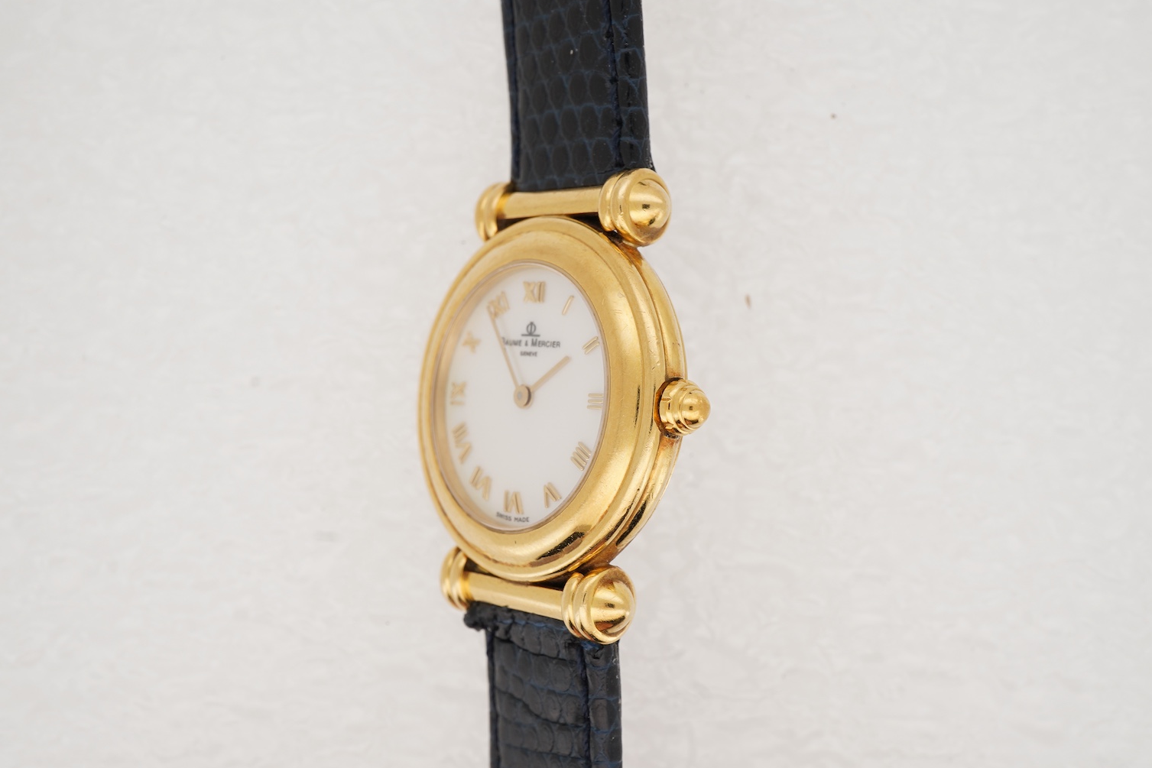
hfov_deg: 41.9
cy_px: 380
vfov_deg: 28.7
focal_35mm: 47
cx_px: 576
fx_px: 1504
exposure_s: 1/160
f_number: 22
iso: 160
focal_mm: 30
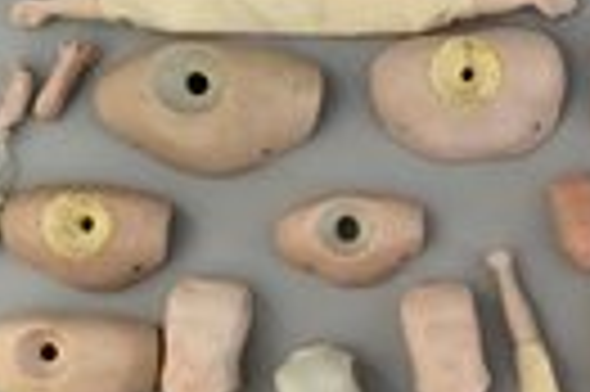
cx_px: 588
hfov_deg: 24.5
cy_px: 367
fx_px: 1293
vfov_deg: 16.9
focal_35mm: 79
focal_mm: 3
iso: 64
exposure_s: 1/71
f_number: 1.8
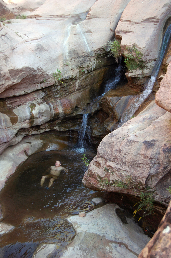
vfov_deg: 31.9
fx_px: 450
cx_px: 86
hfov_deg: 21.5
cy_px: 129
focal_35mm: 63
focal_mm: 42
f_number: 5.3
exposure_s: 1/60
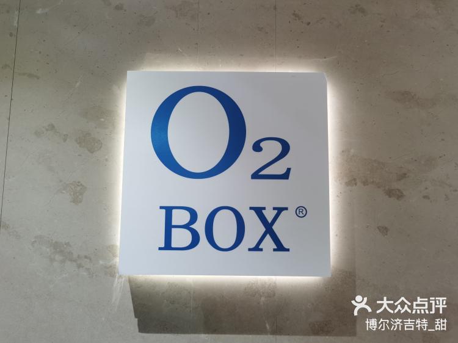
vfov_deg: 51.3
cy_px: 172
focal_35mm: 27
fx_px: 357
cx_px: 229
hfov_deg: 65.3
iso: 320
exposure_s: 1/50
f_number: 1.6
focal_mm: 5.56
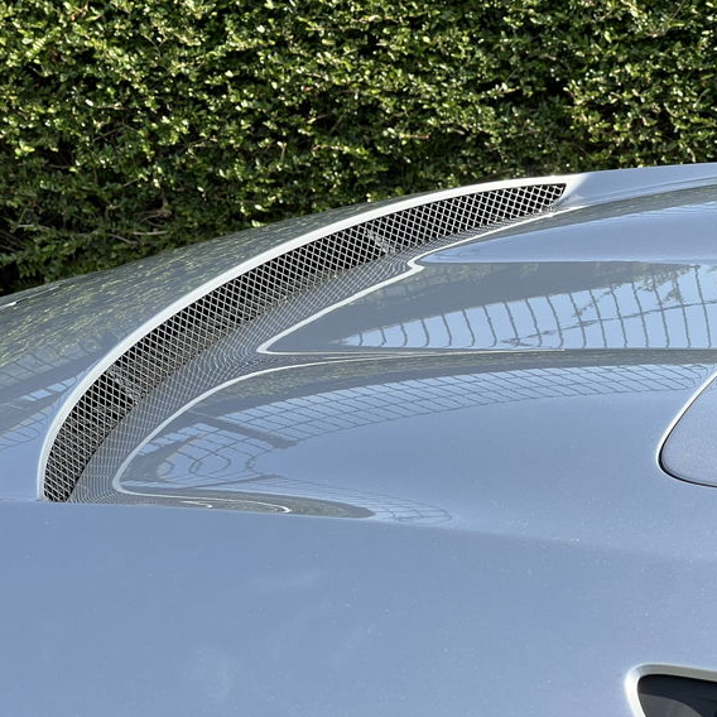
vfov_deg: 18.9
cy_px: 356
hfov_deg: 18.9
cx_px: 399
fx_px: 2156
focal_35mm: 92
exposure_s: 1/389
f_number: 2.8
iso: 32
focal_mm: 9
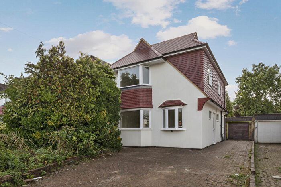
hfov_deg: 96.8
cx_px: 140
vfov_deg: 73.7
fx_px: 125
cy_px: 94
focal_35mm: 16
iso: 400
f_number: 16
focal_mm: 16
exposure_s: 1/80
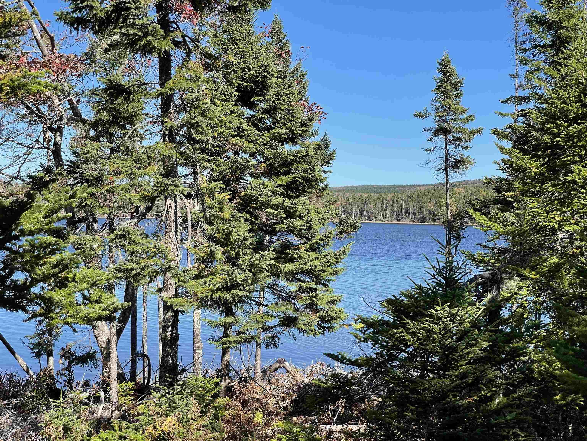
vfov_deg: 28.0
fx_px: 882
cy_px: 220
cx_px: 294
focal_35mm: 52
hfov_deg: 36.8
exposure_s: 1/1043
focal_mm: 6
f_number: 2
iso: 25
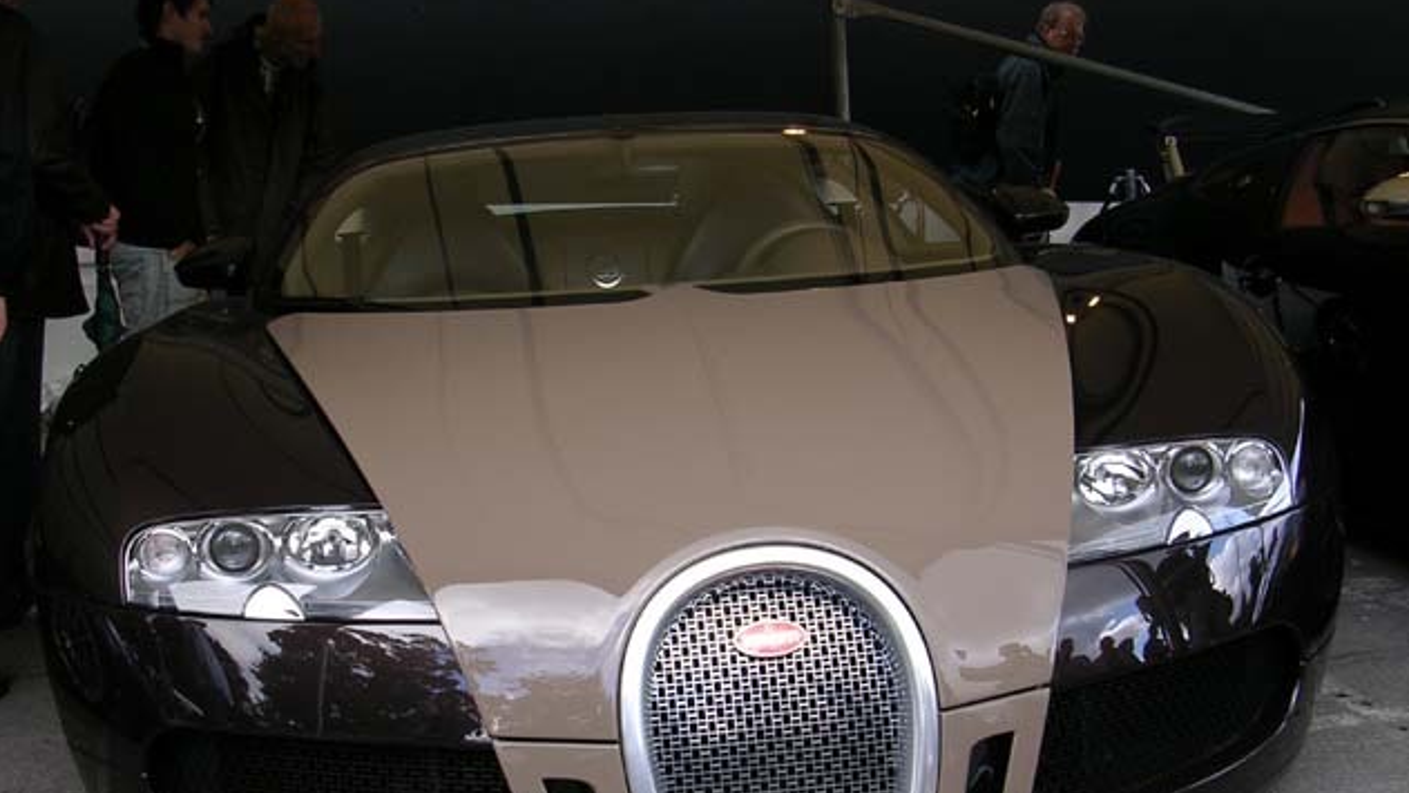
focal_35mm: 42
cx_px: 710
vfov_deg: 28.2
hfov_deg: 48.4
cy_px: 523
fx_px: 1569
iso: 50
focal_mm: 5.8
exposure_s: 1/148
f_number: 2.8
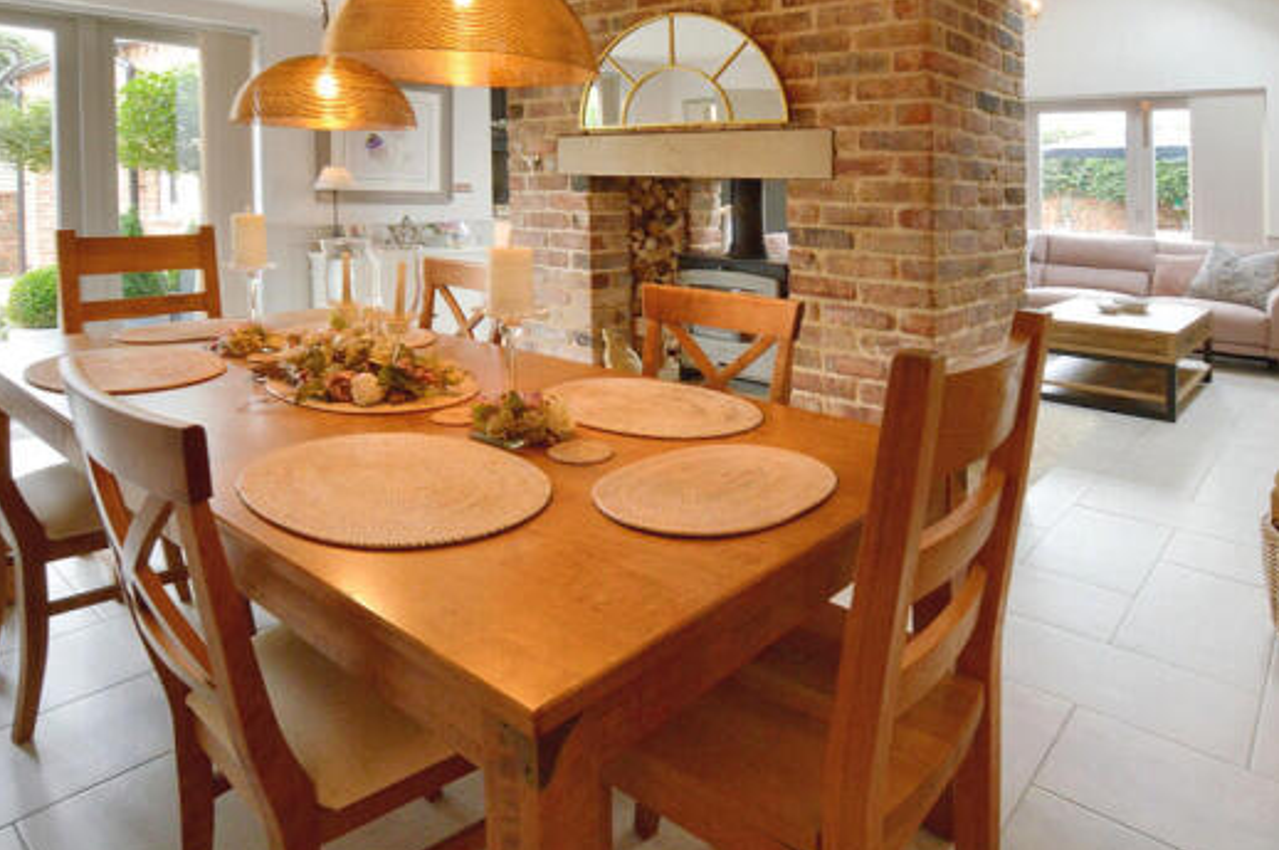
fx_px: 674
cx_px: 602
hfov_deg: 86.9
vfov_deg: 63.8
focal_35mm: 19
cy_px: 511
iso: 560
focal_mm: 10
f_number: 10
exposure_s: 1/15
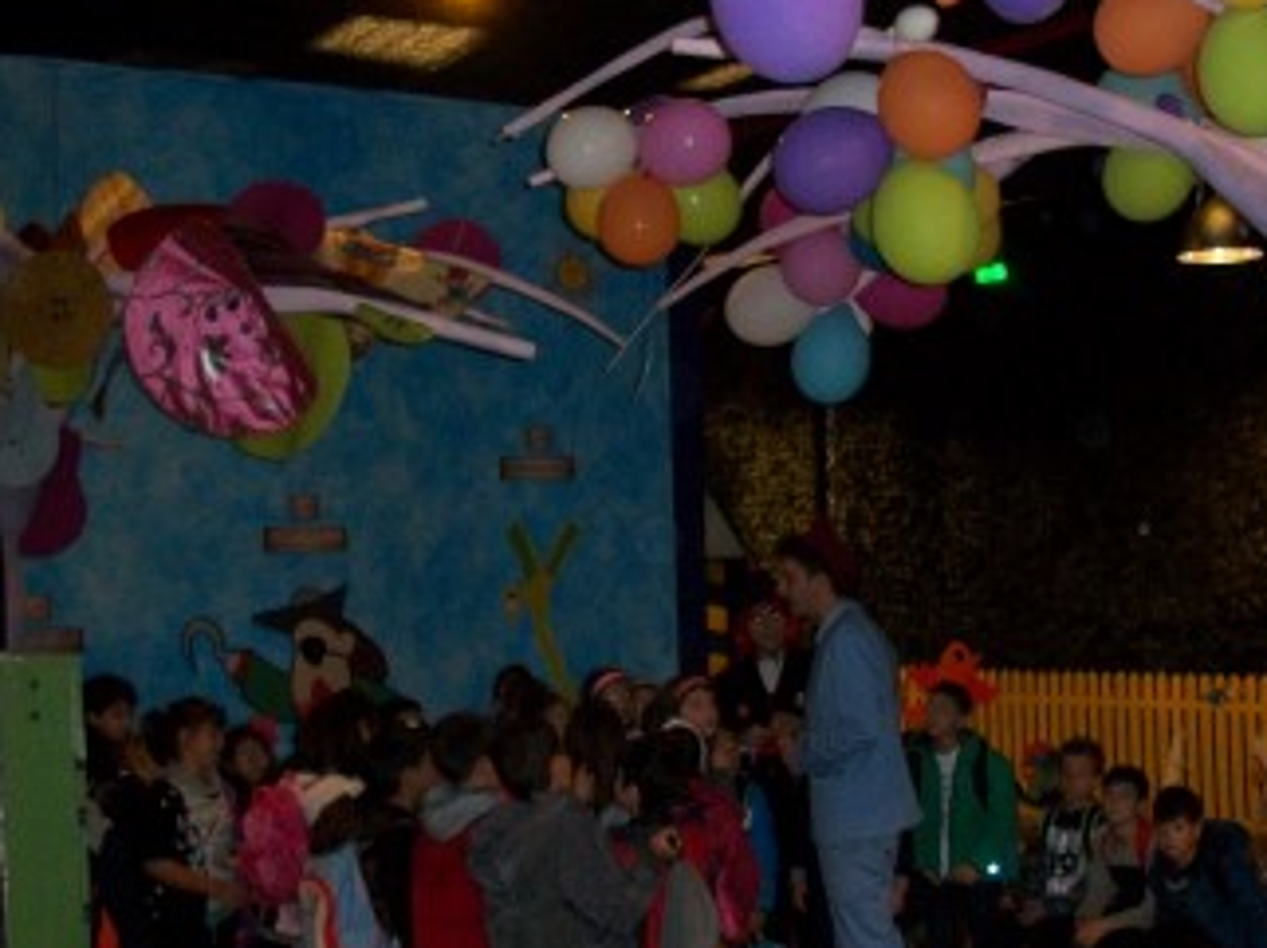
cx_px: 856
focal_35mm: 58
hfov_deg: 32.9
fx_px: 2121
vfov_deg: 25.2
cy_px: 535
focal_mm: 6.3
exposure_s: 1/50
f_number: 3.1
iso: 320
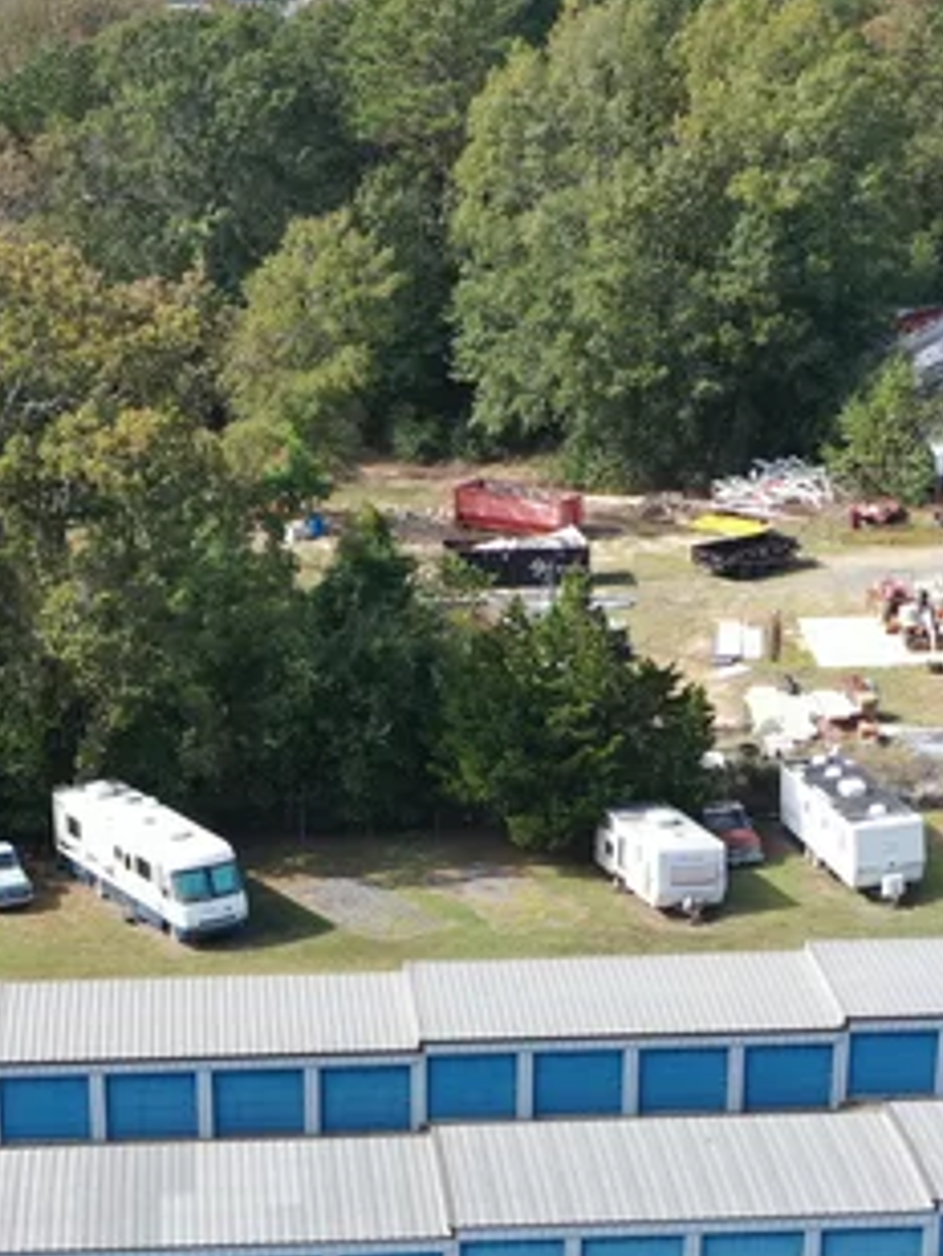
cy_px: 1274
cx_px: 443
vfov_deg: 21.6
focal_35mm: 87
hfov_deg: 17.0
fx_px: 3158
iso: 100
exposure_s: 1/240
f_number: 5
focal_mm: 10.26
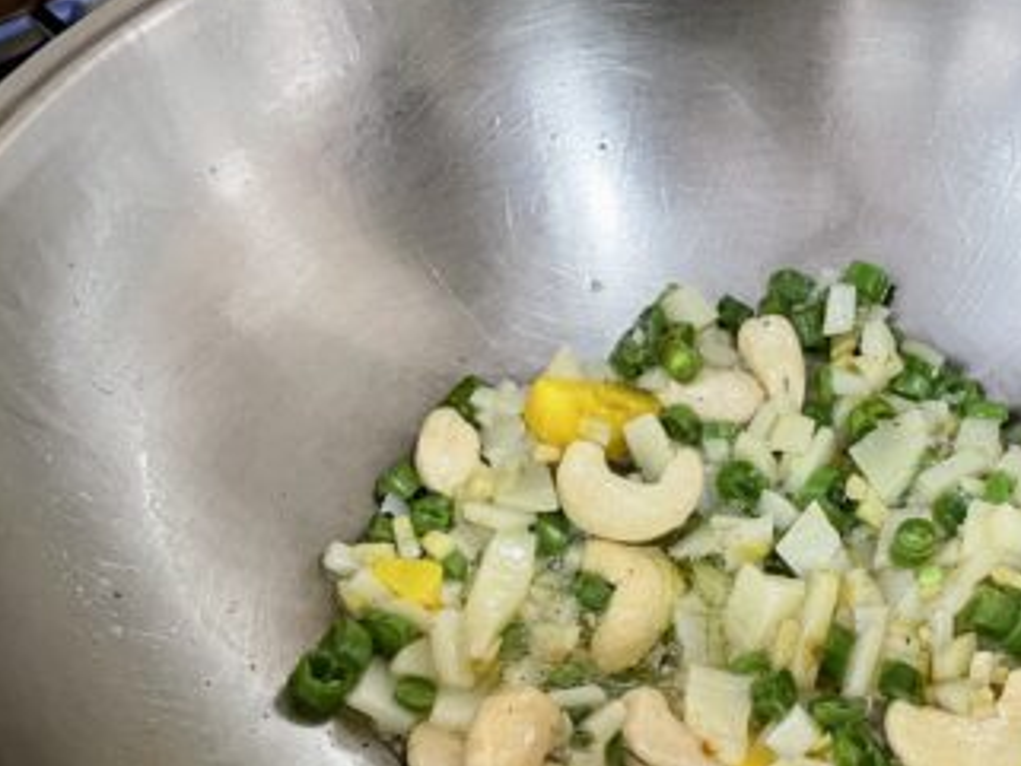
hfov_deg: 39.8
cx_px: 709
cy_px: 548
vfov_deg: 30.5
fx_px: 1387
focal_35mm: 47
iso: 160
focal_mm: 4.2
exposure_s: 1/50
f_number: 1.6
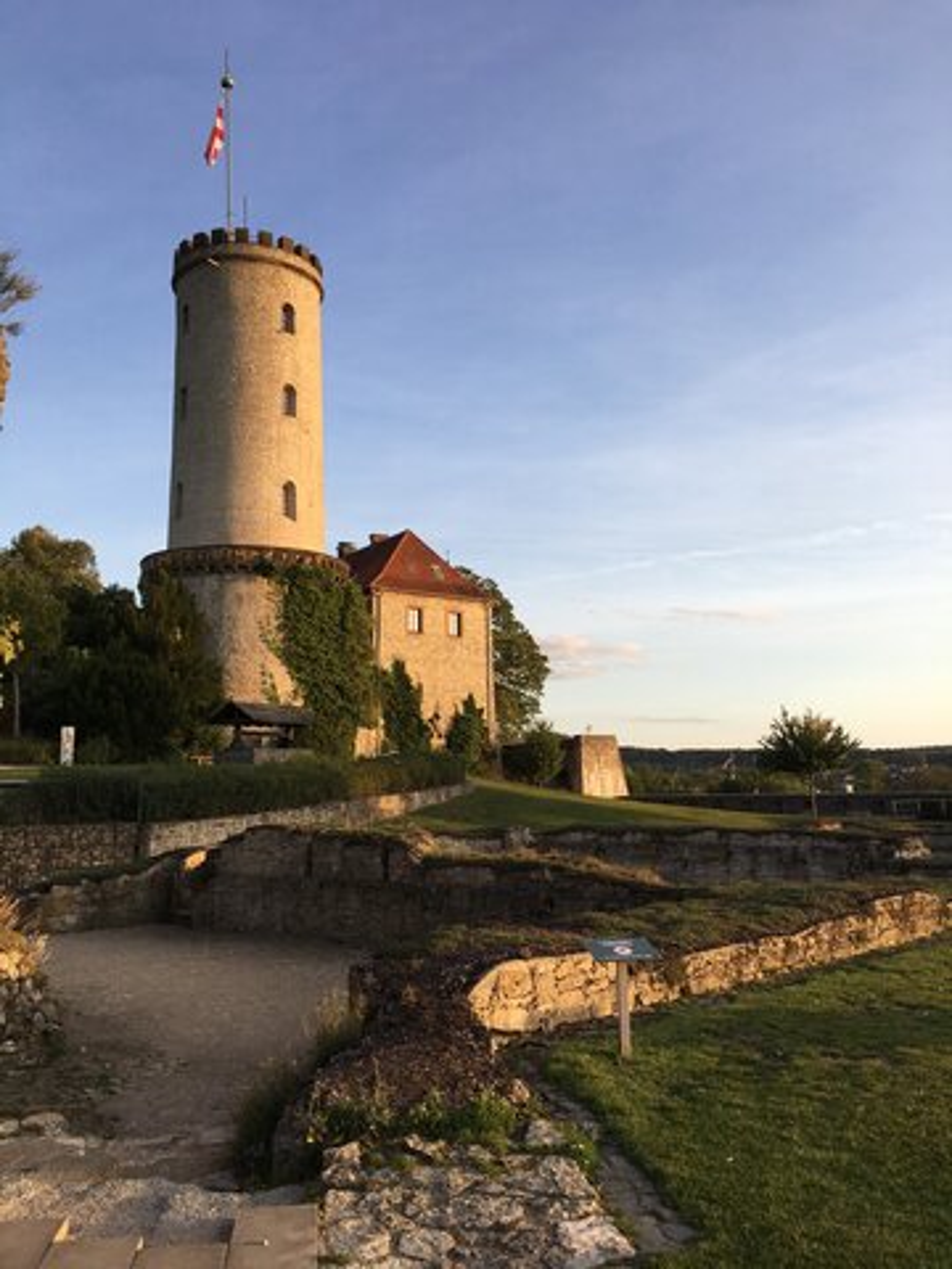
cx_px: 476
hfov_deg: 48.2
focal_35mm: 29
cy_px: 634
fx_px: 1063
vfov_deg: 61.7
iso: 25
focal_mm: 4.15
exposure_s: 1/370
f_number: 2.2
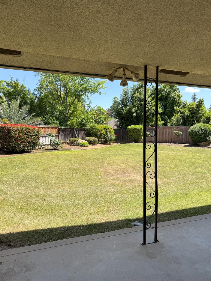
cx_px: 106
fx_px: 195
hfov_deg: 56.8
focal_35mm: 24
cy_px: 140
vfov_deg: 71.6
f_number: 1.78
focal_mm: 6.76
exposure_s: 1/1949
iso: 80
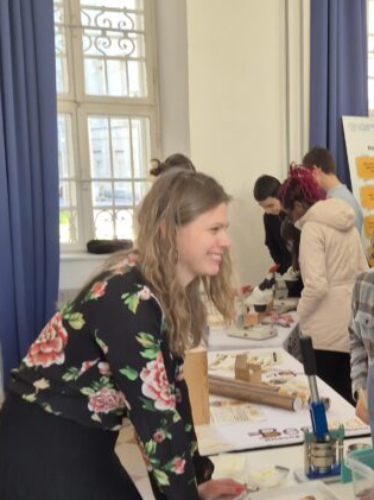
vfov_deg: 34.3
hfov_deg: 24.8
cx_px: 374
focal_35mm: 56
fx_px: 808
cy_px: 292
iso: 80
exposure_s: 1/100
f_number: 1.8
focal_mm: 5.4
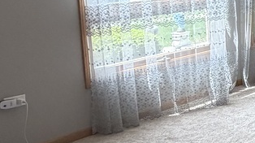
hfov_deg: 21.8
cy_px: -2
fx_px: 473
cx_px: 435
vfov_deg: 16.8
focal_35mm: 70
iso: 80
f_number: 2.2
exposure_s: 1/120
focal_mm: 2.22
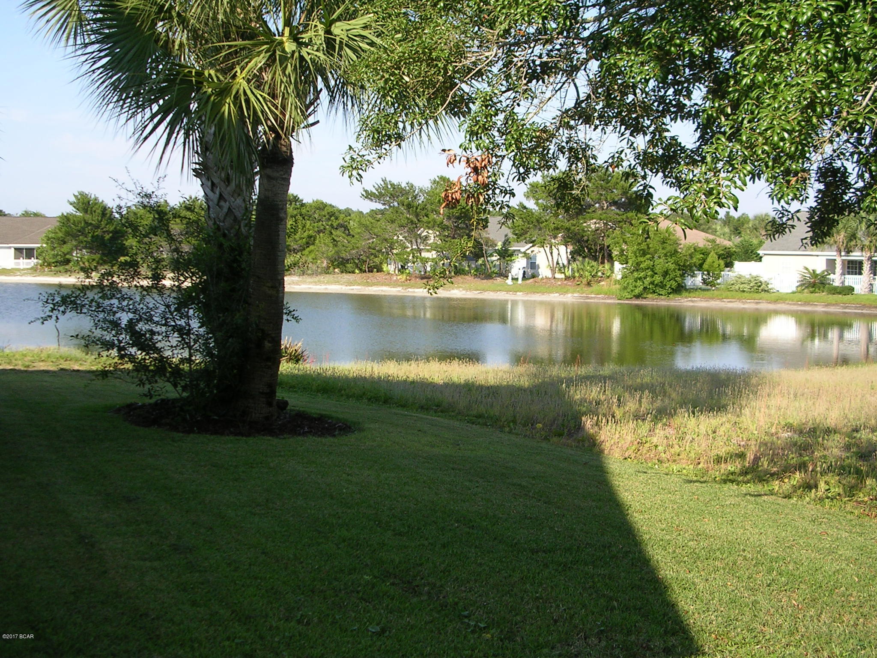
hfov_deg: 43.9
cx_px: 438
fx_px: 1089
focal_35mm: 43
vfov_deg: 33.6
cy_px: 329
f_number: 3
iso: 50
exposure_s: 1/482
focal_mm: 6.6
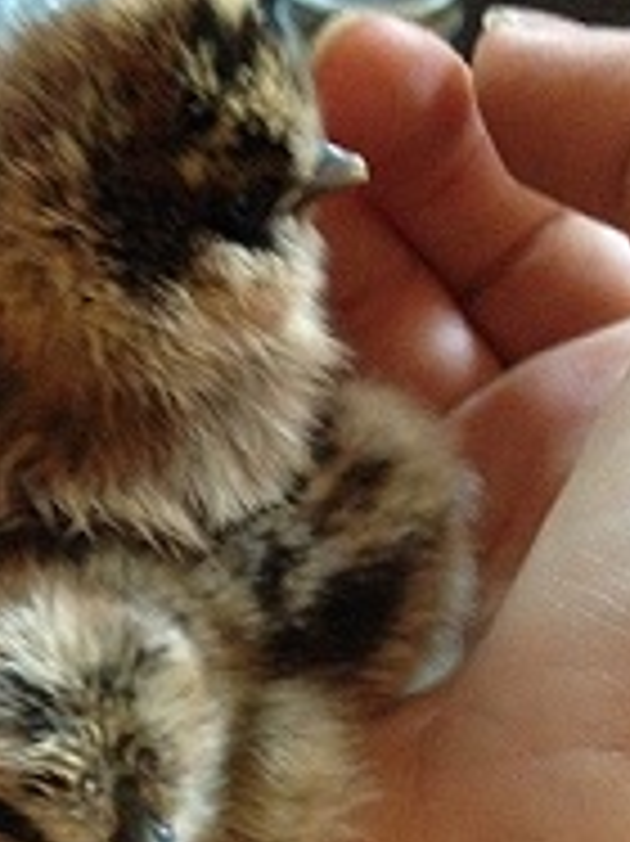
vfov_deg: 31.5
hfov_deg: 23.8
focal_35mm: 61
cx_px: 178
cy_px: 556
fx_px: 1482
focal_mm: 4.12
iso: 800
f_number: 2.4
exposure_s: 1/15
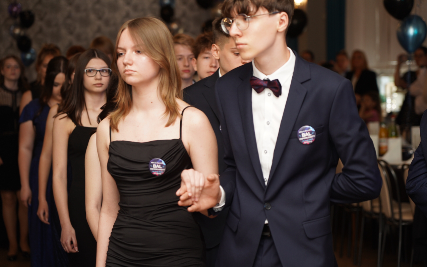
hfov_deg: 19.3
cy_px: 126
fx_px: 1257
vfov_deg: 12.1
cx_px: 212
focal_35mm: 108
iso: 640
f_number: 4
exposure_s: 1/100
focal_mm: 105
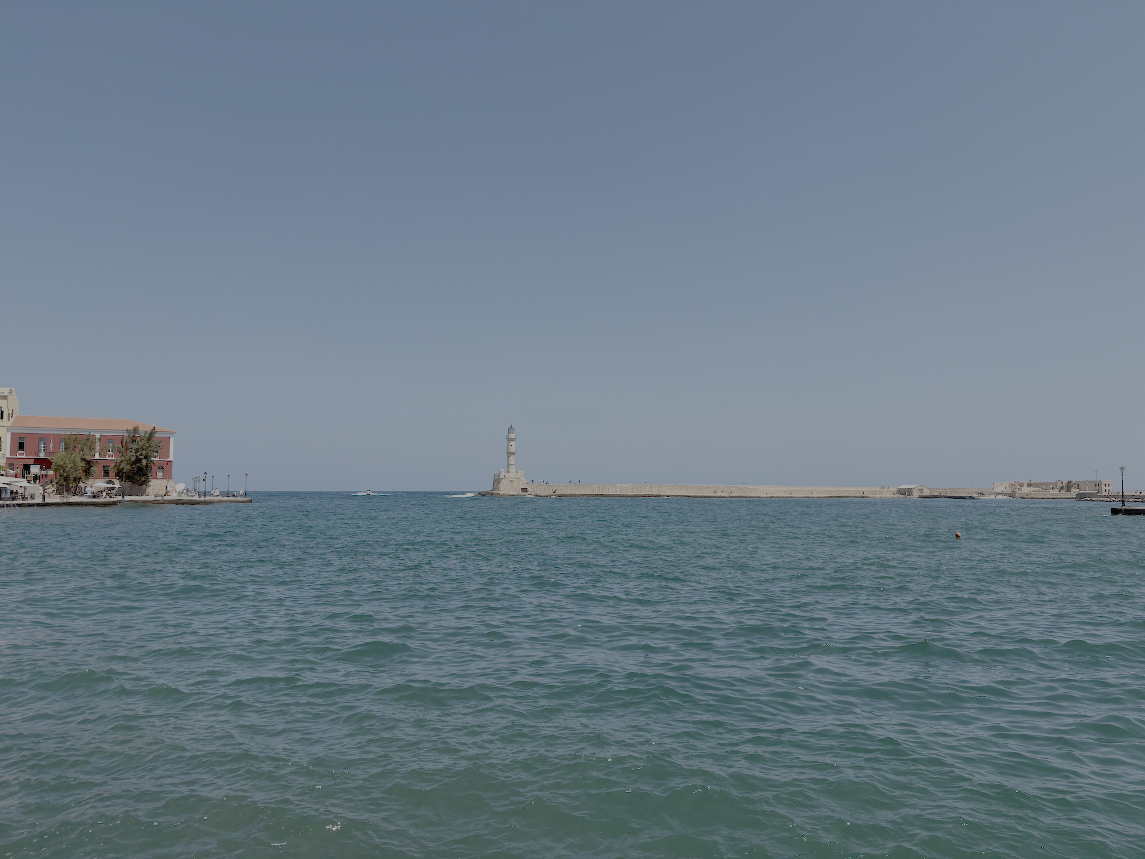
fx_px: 860
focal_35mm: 26
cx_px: 572
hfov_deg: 67.3
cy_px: 430
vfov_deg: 53.1
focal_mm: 5.96
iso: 50
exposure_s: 1/4608
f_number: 1.6
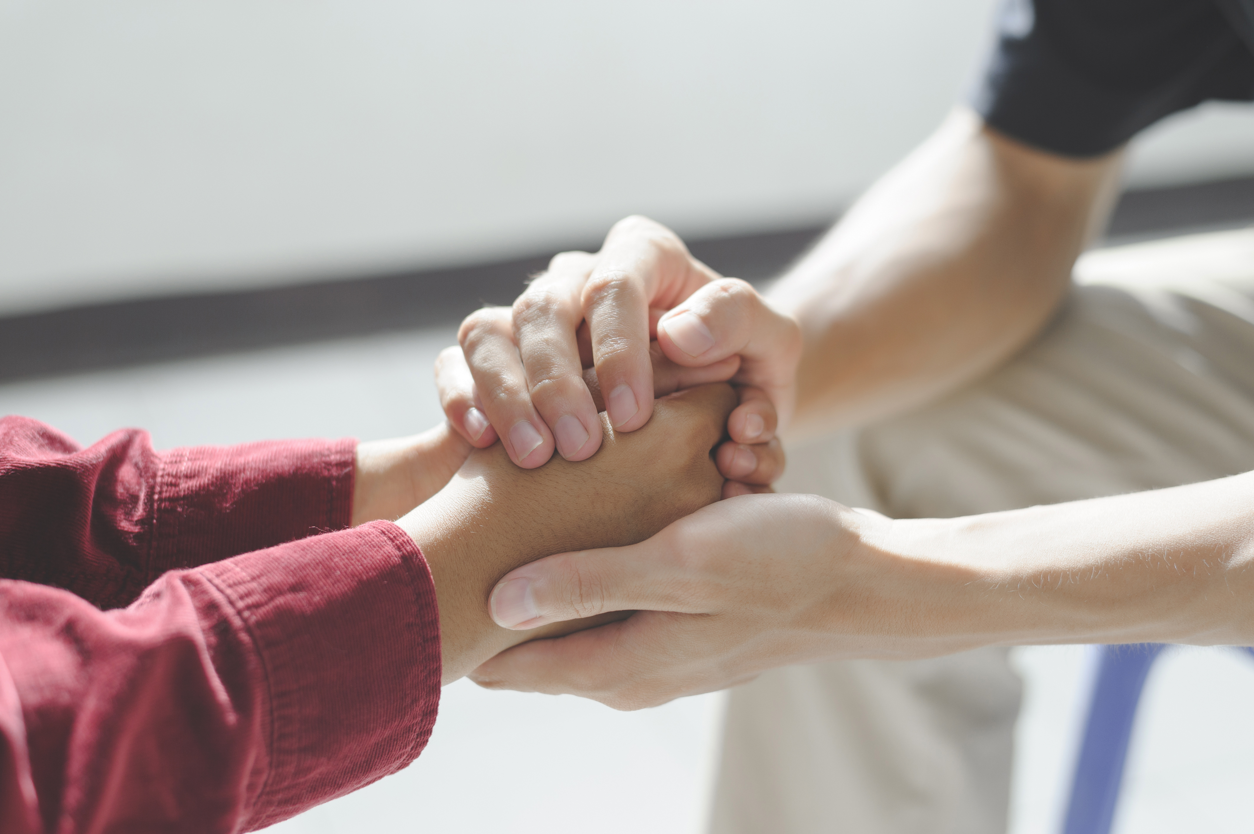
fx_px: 1741
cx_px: 627
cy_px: 417
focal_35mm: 50
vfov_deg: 27.0
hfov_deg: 39.6
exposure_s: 1/500
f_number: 2.5
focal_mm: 50
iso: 200
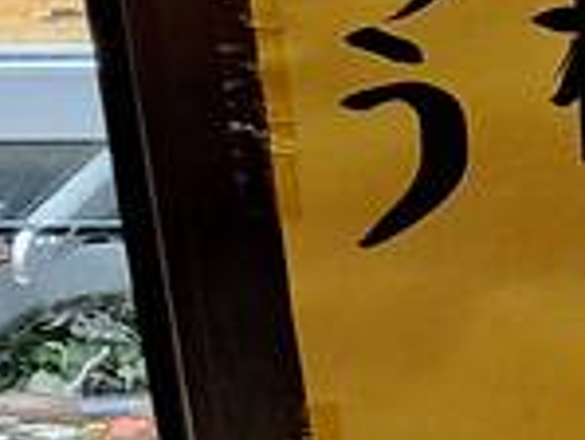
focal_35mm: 74
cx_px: 840
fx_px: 1252
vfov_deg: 19.9
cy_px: 161
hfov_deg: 22.3
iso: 125
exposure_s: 1/50
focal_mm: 1.74
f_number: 2.2
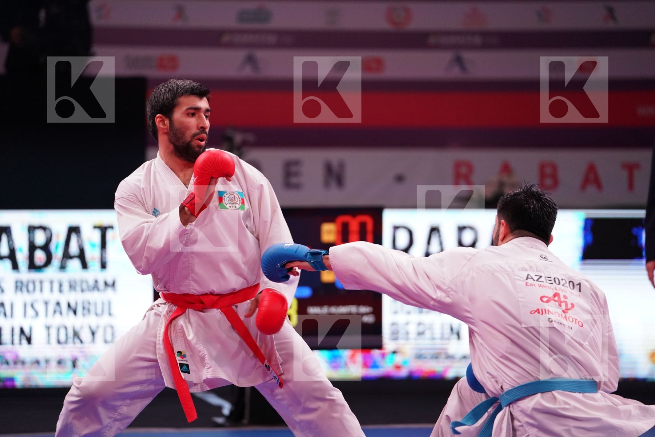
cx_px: 328
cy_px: 218
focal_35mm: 182
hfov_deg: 11.3
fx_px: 3311
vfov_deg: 7.5
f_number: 2.8
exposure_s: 1/1000
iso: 4000
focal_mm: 182
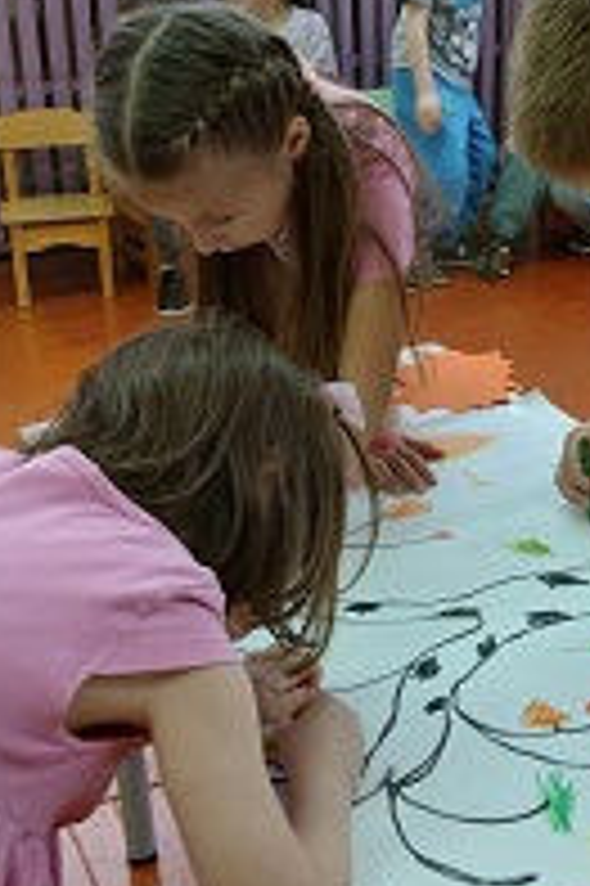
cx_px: 441
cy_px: 288
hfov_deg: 24.3
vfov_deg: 35.9
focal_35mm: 55
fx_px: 1354
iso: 250
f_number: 1.8
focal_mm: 3.98
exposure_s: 1/50
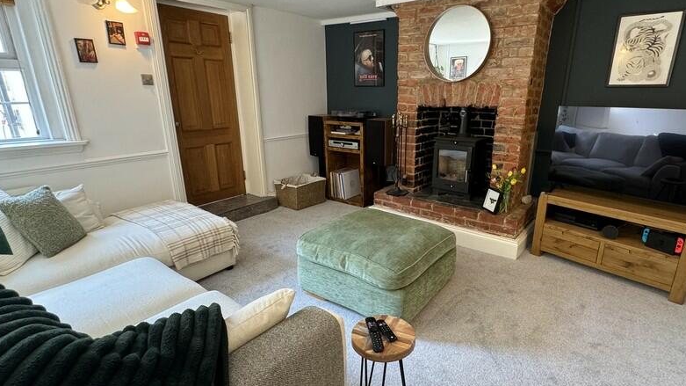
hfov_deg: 86.4
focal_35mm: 20
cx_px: 372
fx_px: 364
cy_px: 206
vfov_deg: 55.8
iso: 250
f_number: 2.2
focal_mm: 2.22
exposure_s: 1/50
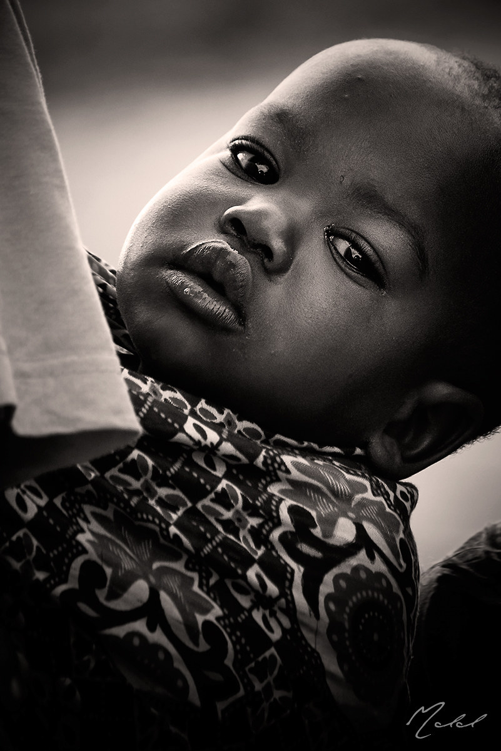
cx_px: 250
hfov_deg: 4.6
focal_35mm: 300
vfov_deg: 6.9
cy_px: 376
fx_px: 6257
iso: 400
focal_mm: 200
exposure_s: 1/80
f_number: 5.6
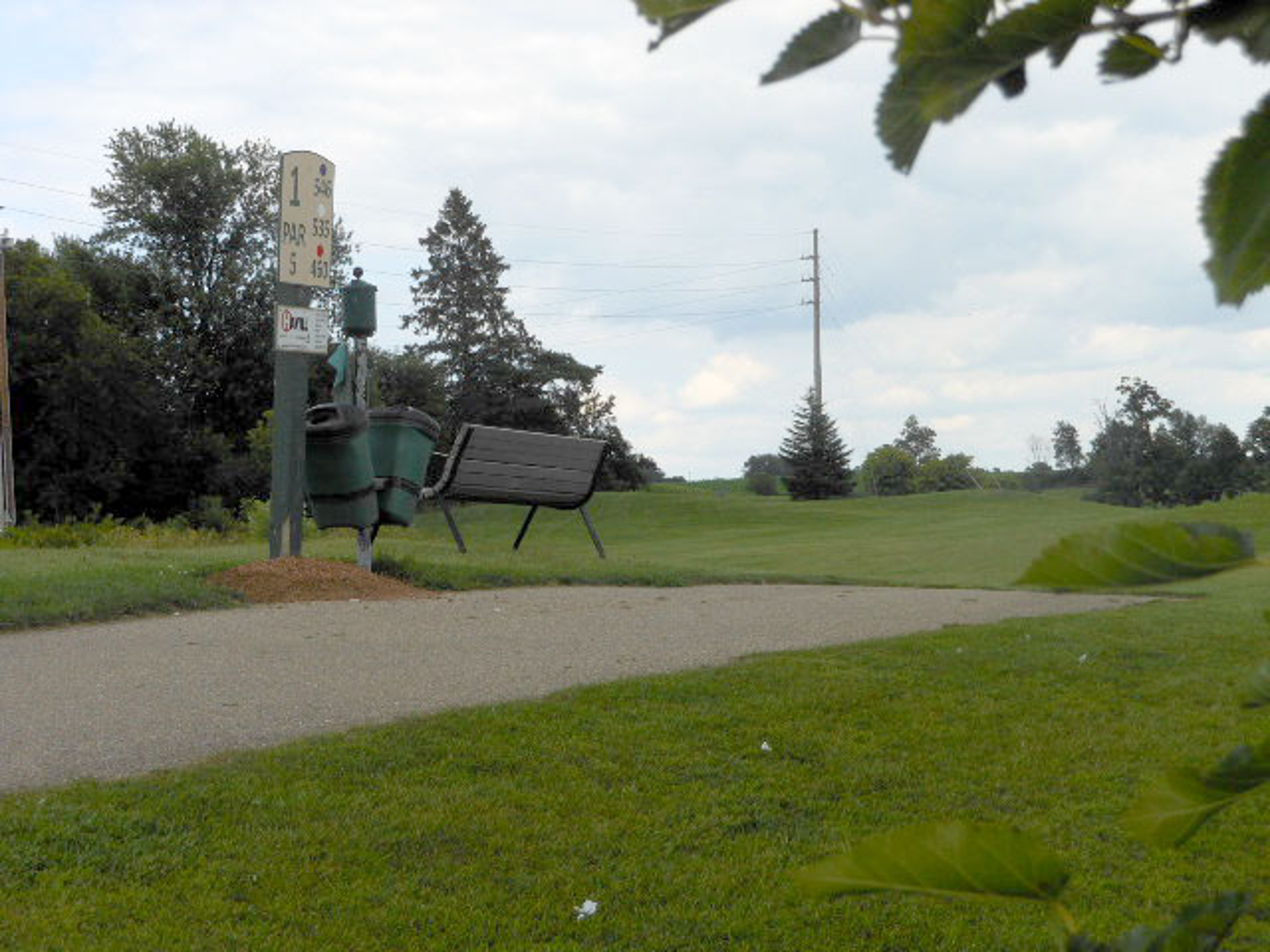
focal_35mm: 74
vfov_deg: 19.9
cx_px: 635
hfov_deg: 26.3
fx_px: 2715
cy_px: 476
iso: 80
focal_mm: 13.2
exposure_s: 1/320
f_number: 5.2
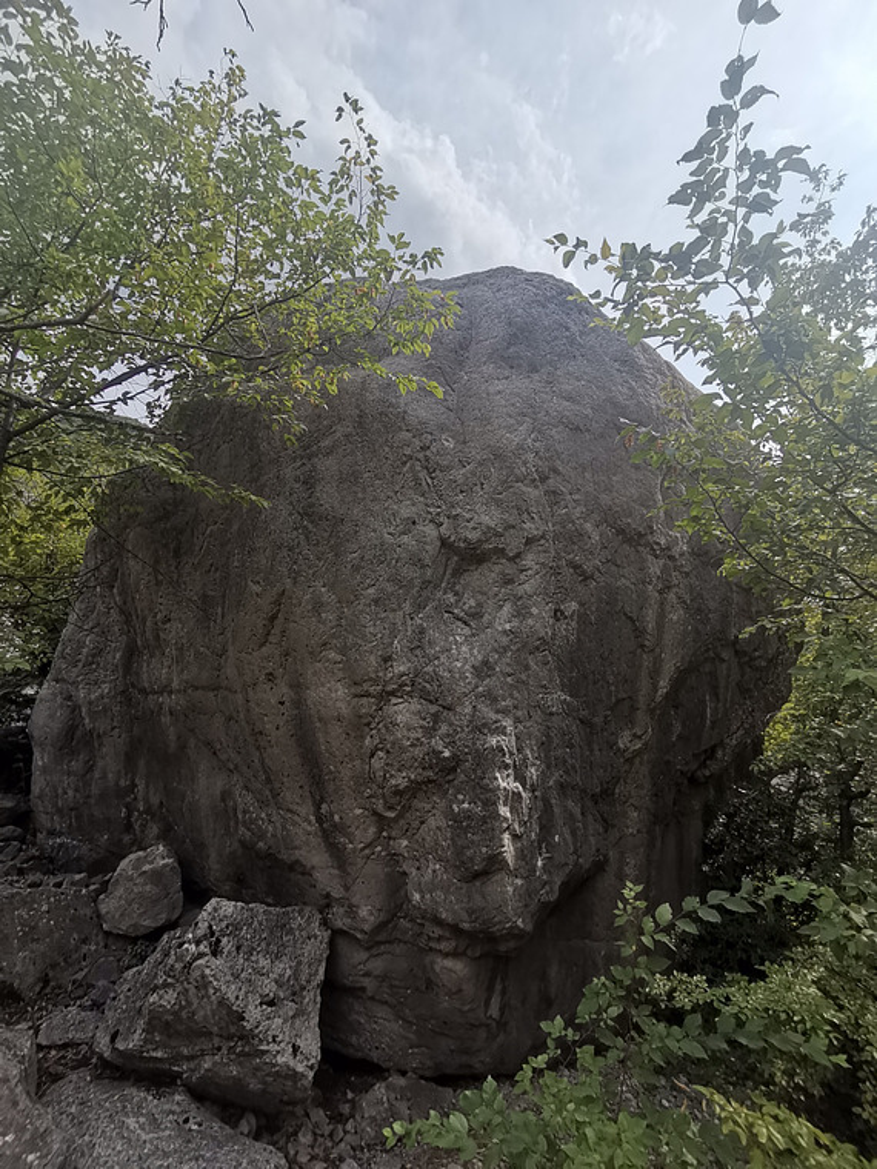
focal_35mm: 17
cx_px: 438
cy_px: 584
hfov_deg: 74.7
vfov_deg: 91.0
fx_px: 574
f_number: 2.4
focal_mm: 1.78
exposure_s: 1/1350
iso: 50
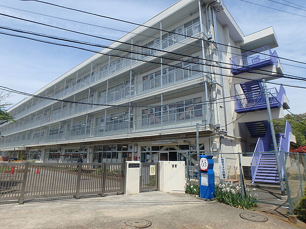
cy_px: 114
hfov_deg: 79.0
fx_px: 186
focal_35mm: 21
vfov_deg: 63.4
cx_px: 153
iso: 125
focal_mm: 3.7
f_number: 6
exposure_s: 1/500
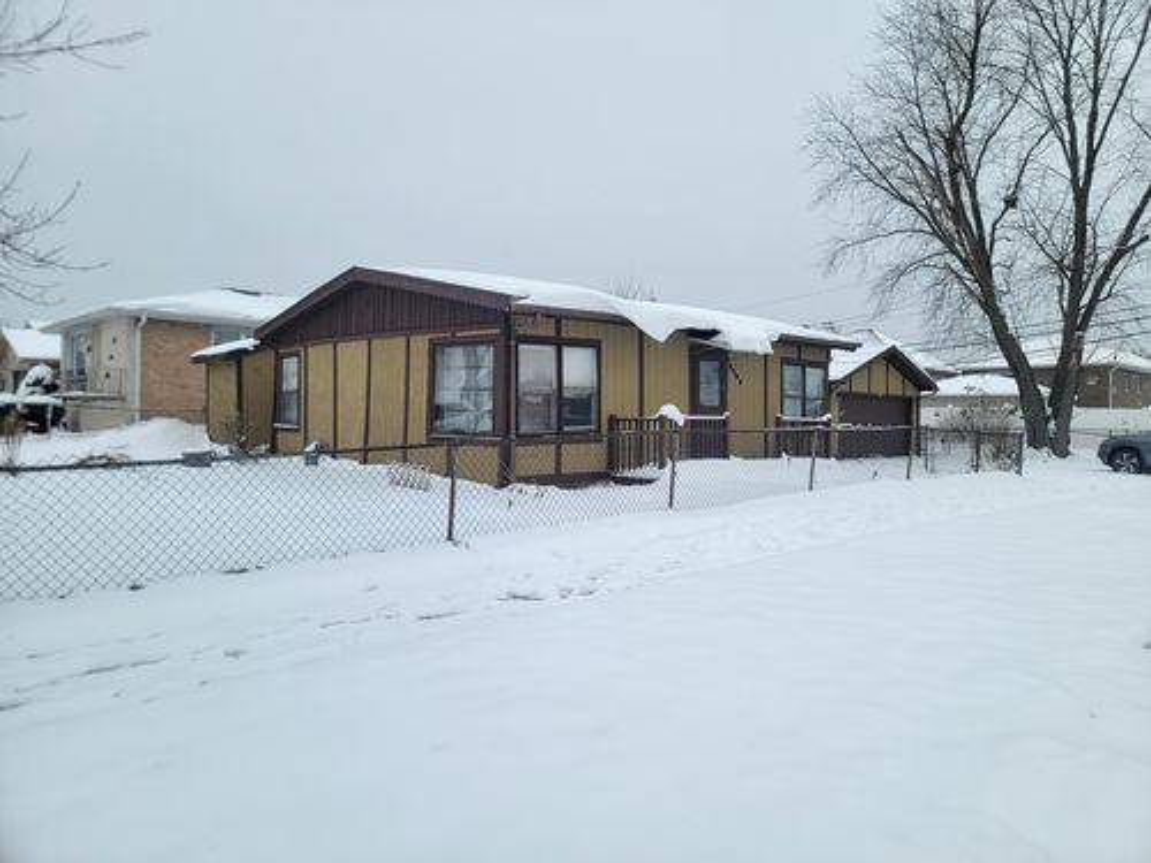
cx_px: 576
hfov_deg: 71.6
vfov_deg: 56.8
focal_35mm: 24
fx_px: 798
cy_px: 432
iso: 16
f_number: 1.8
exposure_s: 1/694
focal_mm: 6.7
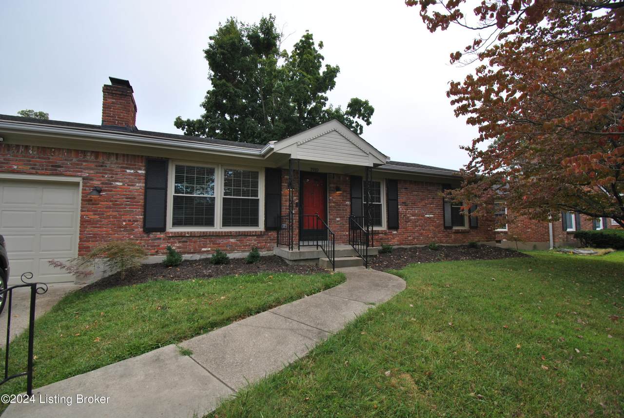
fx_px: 260
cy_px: 209
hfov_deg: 100.3
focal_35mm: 15
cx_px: 312
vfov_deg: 77.5
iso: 100
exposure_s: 1/200
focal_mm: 10
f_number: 7.1
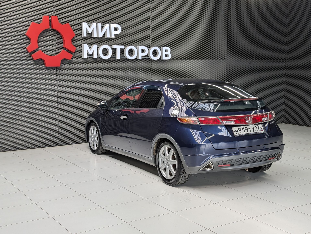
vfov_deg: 30.3
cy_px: 117
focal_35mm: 48
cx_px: 156
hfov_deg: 39.6
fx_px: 432
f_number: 1.85
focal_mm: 6.81
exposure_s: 1/136
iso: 41
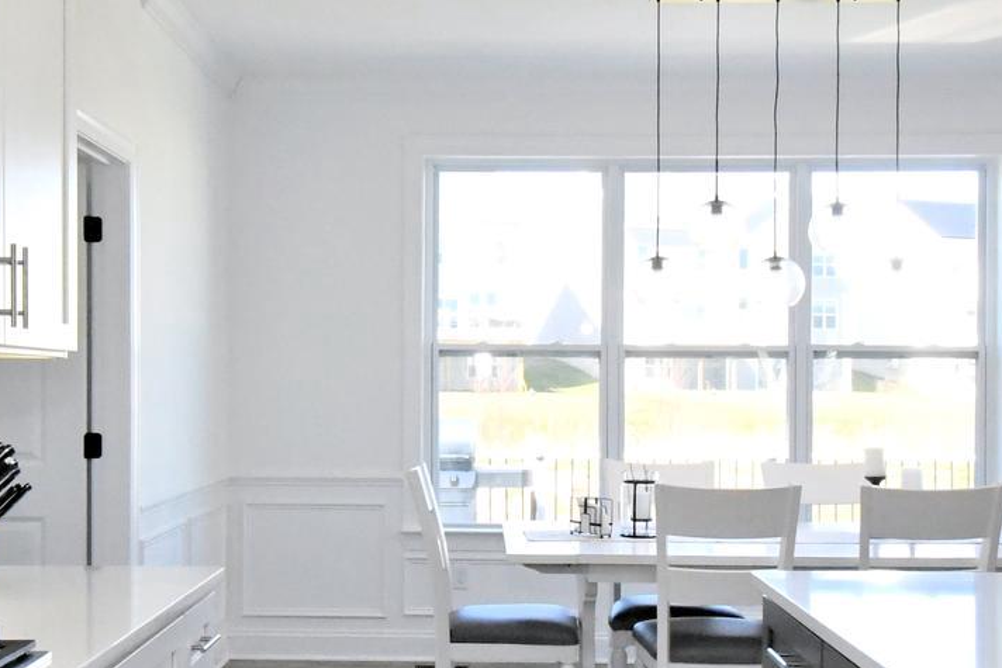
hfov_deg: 42.7
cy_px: 394
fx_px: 1281
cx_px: 457
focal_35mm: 46
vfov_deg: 29.2
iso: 2500
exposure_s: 1/100
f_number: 16
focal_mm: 11
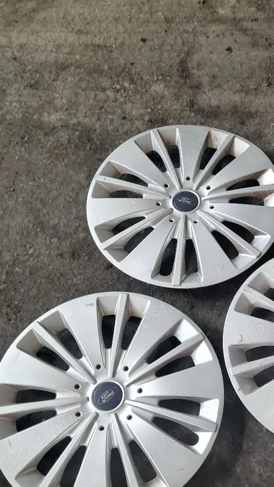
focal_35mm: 38
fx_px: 491
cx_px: 222
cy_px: 319
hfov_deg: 30.3
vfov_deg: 51.9
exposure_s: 1/50
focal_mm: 4.6
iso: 64
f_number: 2
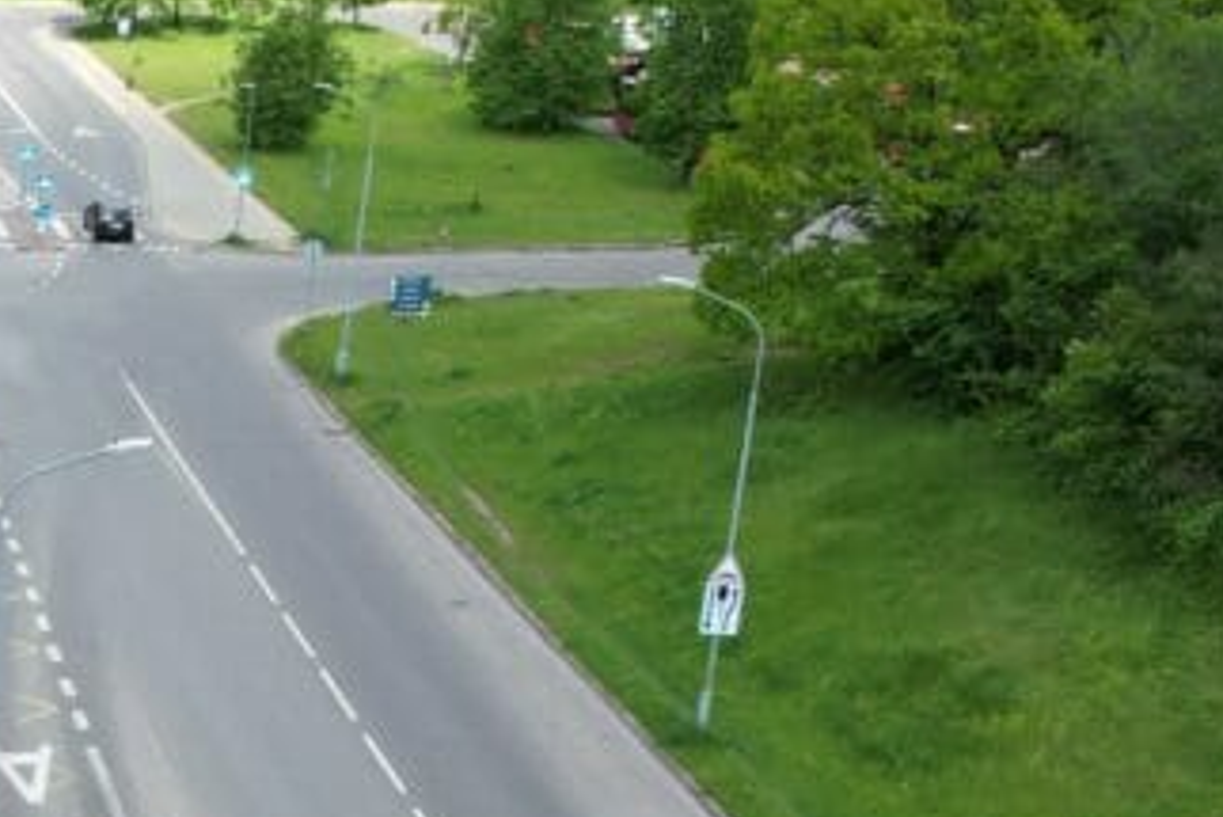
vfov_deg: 18.7
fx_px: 2379
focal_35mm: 70
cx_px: -399
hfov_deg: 24.8
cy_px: 895
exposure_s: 1/1000
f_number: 2.8
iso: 100
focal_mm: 8.38
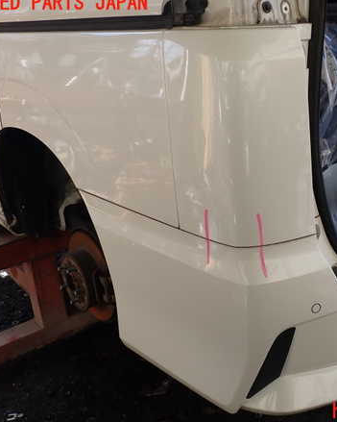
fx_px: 499
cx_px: 261
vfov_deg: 45.8
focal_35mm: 40
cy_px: 208
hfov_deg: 36.3
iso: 100
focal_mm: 5.4
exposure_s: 1/200
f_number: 3.2
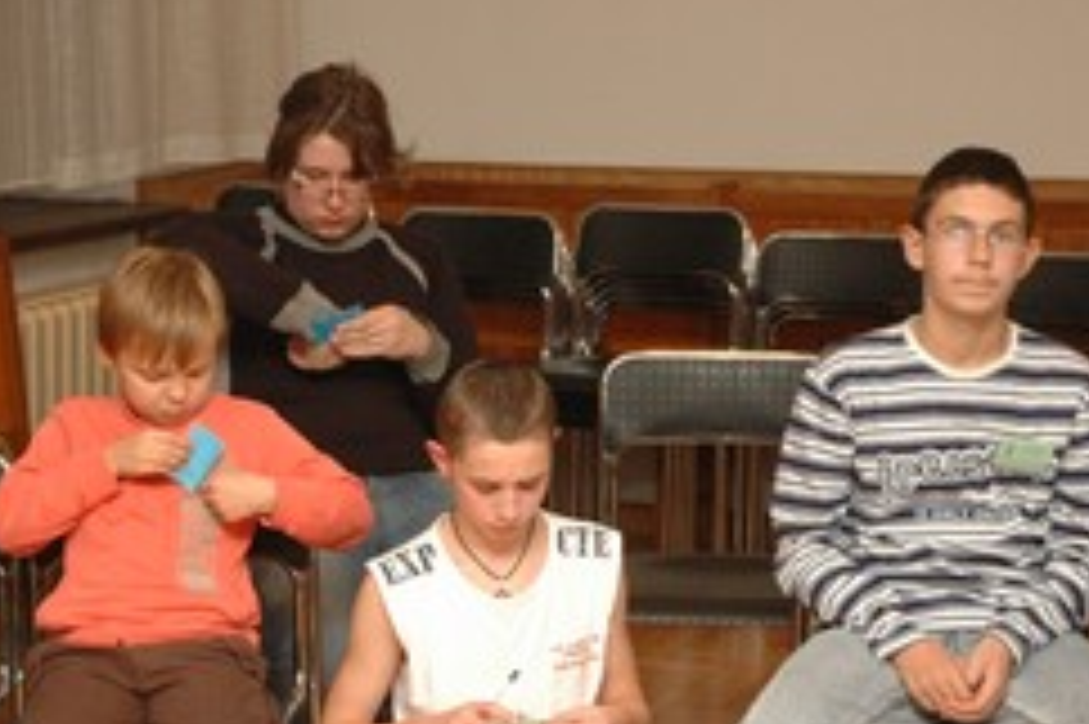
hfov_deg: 20.6
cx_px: 369
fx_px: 2993
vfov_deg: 13.7
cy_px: 562
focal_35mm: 99
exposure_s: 1/45
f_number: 4.5
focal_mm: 40
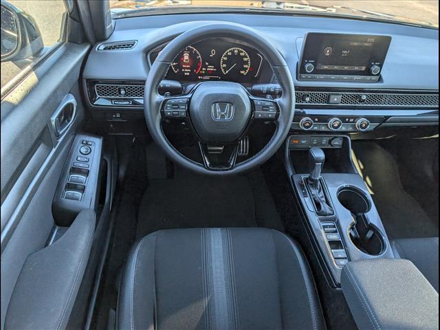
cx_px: 220
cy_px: 165
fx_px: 305
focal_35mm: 24
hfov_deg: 71.6
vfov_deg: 56.8
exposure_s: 1/385
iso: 21
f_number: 1.68
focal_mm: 6.9
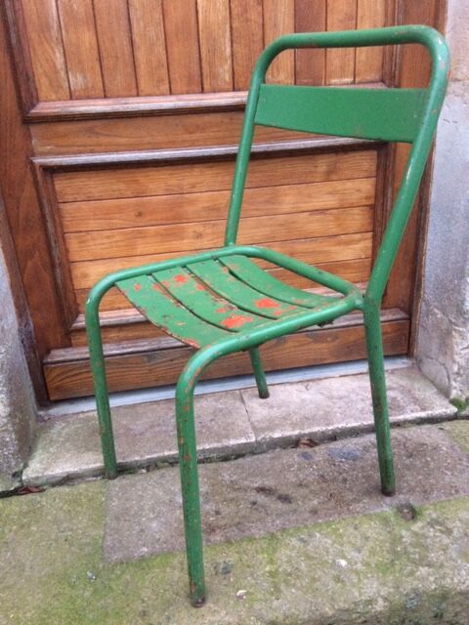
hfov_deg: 48.2
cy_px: 312
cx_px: 234
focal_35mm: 29
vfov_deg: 61.7
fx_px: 524
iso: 320
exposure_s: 1/25
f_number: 2.2
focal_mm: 4.15
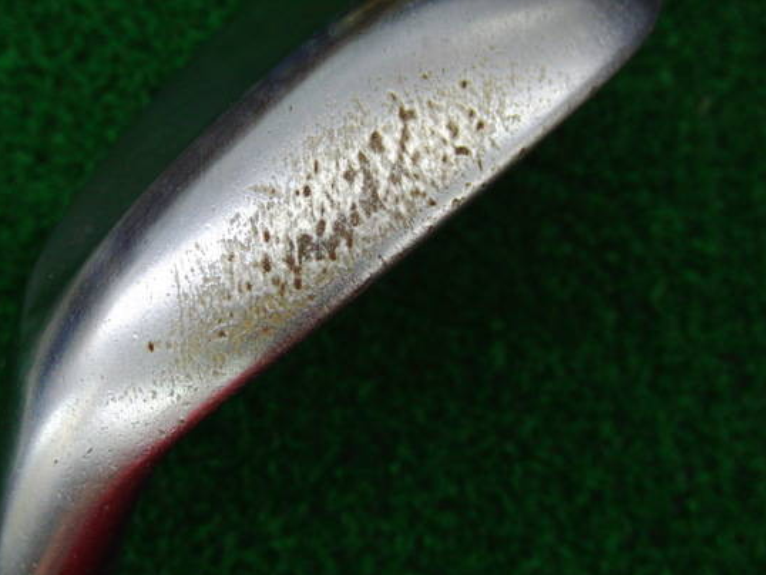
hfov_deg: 42.8
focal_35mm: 44
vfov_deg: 32.9
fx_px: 974
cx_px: 336
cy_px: 250
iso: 250
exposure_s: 1/80
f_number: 3.6
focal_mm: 6.42
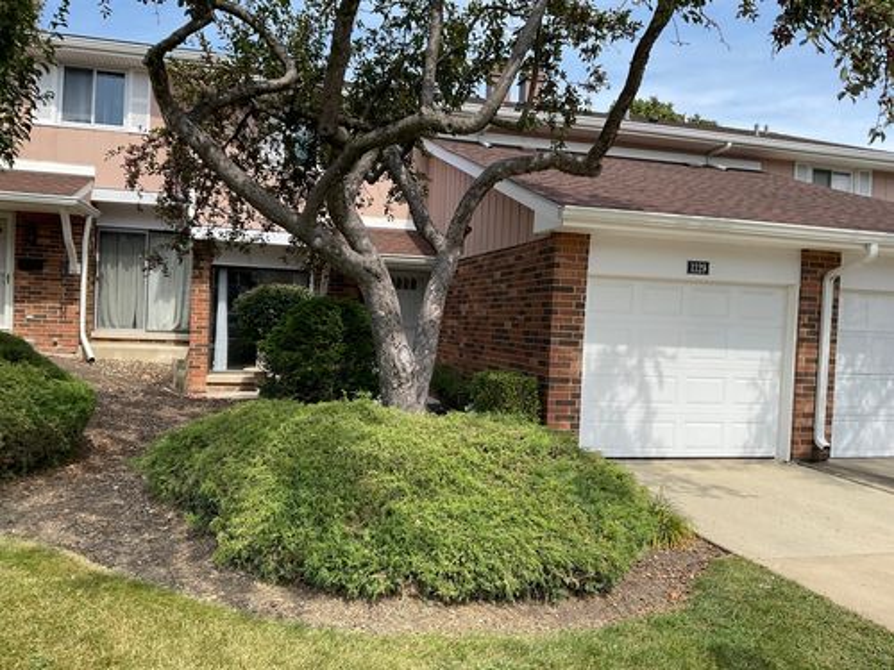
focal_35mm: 29
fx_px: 749
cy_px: 335
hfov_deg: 61.7
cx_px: 447
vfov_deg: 48.2
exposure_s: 1/855
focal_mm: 3
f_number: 1.8
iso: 16
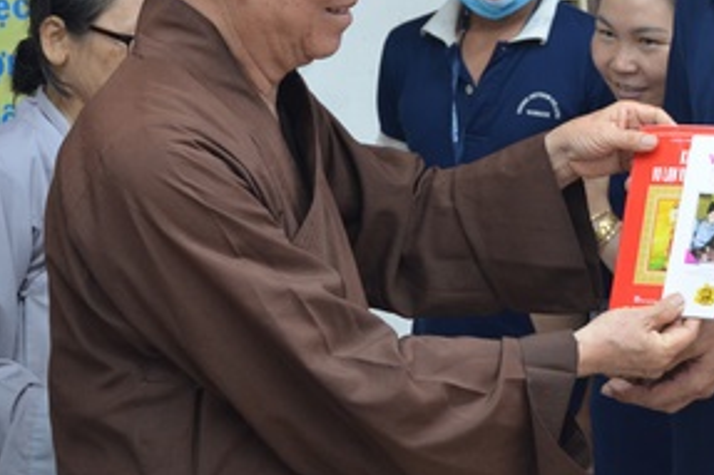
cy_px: -51
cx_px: 637
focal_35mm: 95
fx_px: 1883
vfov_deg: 14.1
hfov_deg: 21.0
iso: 1000
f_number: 4.5
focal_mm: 28
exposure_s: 1/80
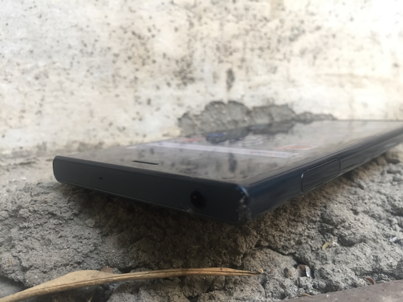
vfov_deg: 48.2
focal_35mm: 29
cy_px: 151
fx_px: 338
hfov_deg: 61.7
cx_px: 202
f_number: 2.2
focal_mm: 4.15
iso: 100
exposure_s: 1/33
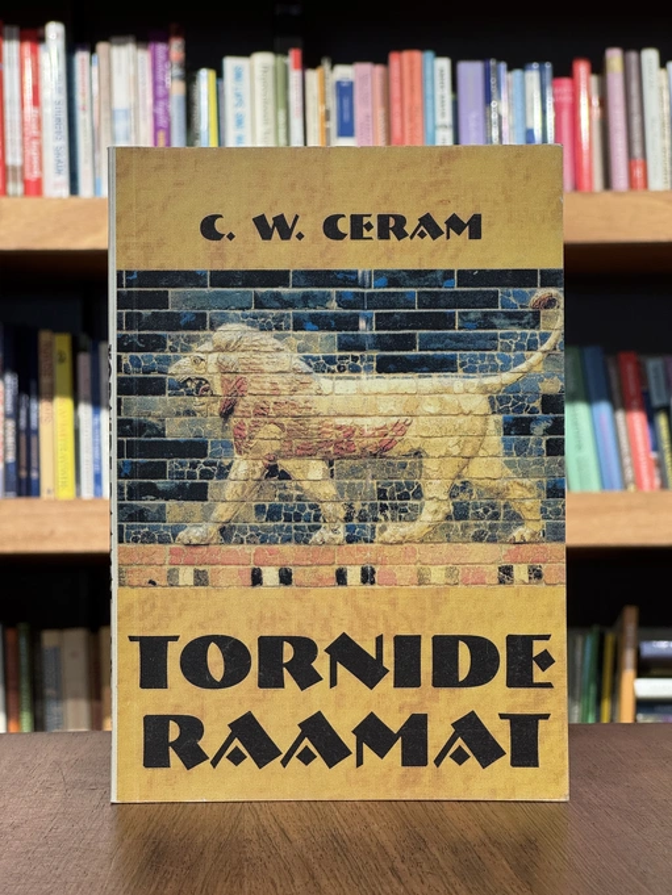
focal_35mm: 77
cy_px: 448
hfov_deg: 19.1
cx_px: 336
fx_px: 1992
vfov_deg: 25.3
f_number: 2.8
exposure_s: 1/99
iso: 160
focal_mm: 9
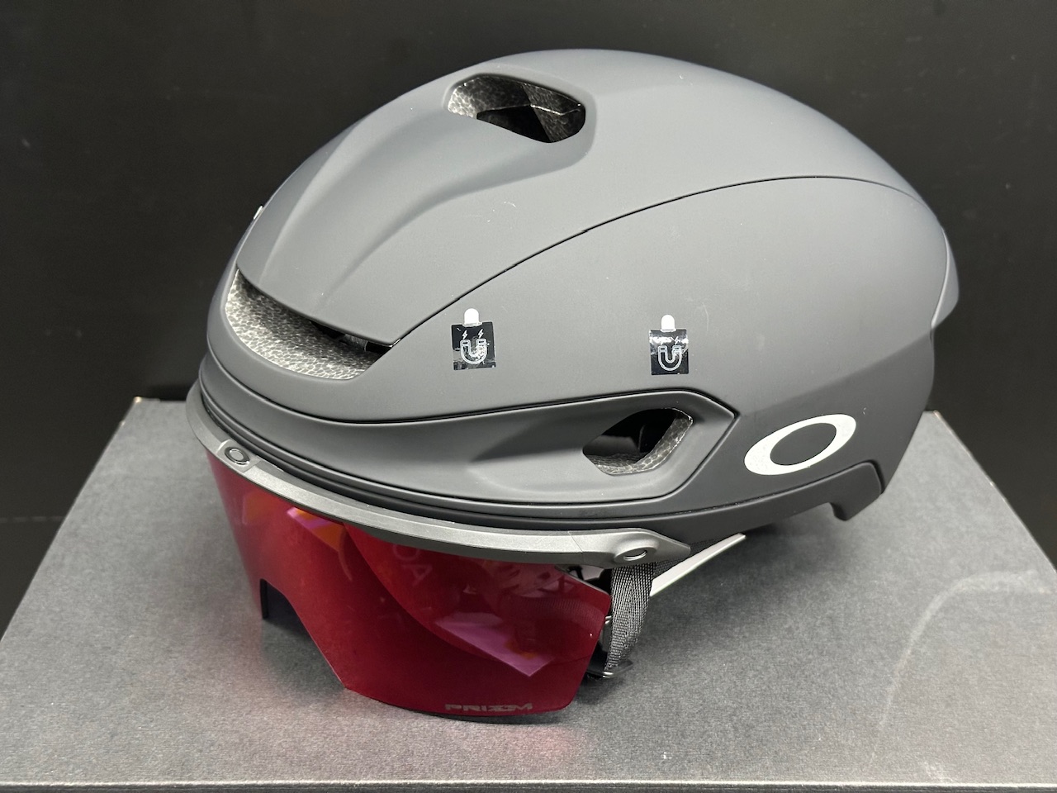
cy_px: 396
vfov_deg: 30.3
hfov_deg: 39.7
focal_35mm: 48
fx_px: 1466
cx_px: 528
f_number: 1.78
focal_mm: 6.86
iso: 500
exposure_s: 1/25
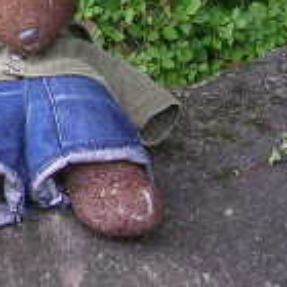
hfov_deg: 10.5
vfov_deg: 11.1
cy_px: -90
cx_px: -273
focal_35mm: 154
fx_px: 1445
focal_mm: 5.8
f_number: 2.8
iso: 50
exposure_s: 1/51.9
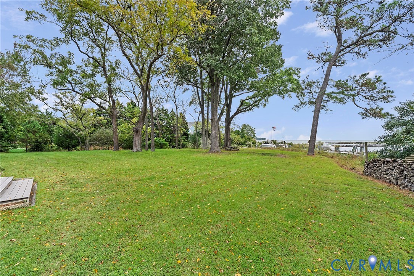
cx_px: 207
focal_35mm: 16
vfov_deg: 73.8
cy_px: 138
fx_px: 184
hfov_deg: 96.7
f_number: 8
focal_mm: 16
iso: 800
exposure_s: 1/125
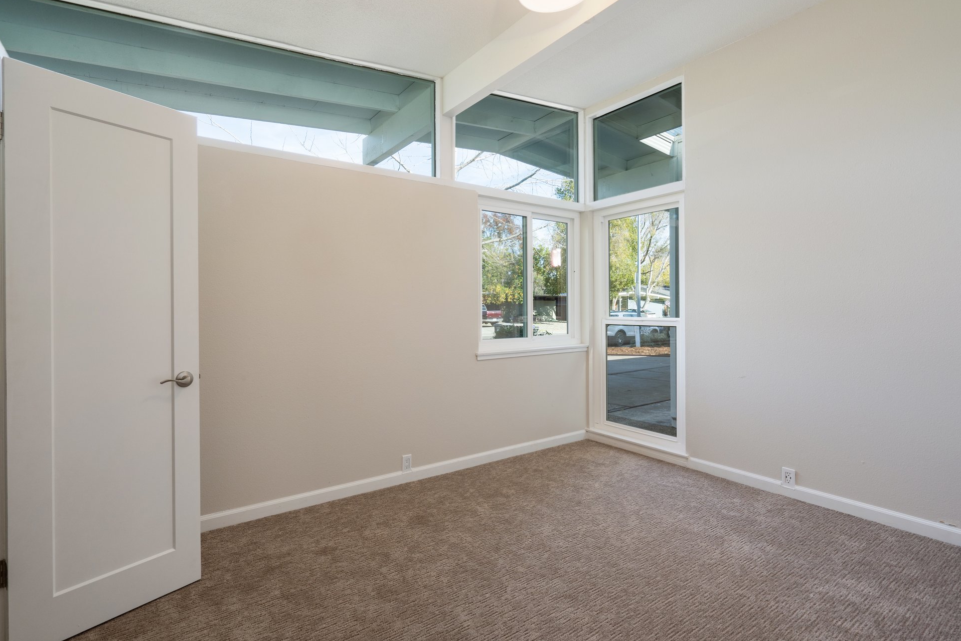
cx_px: 459
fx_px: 454
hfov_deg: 93.2
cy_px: 313
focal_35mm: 17
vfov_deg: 70.4
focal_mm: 16
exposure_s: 1/20
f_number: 8
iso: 320
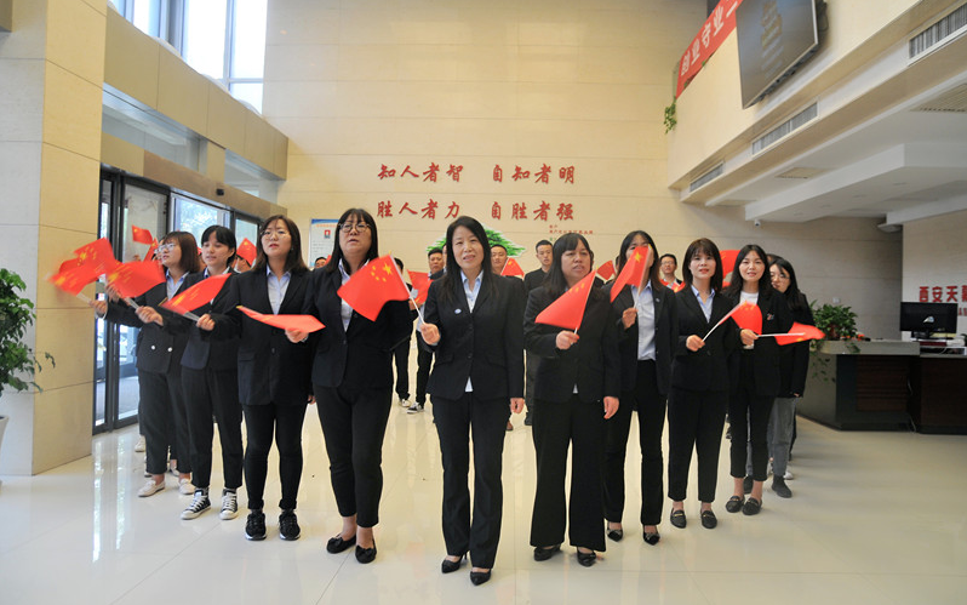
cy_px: 300
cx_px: 484
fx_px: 1292
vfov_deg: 26.4
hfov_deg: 41.0
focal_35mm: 49
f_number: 4
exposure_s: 1/60
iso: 200
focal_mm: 32
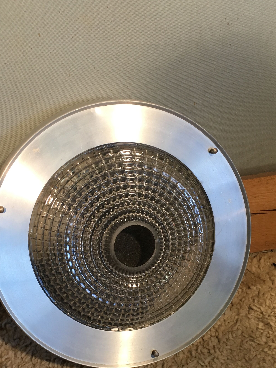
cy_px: 240
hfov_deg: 32.8
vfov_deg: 42.5
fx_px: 468
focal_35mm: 44
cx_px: 115
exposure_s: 1/33
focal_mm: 4.15
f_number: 2.2
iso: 40
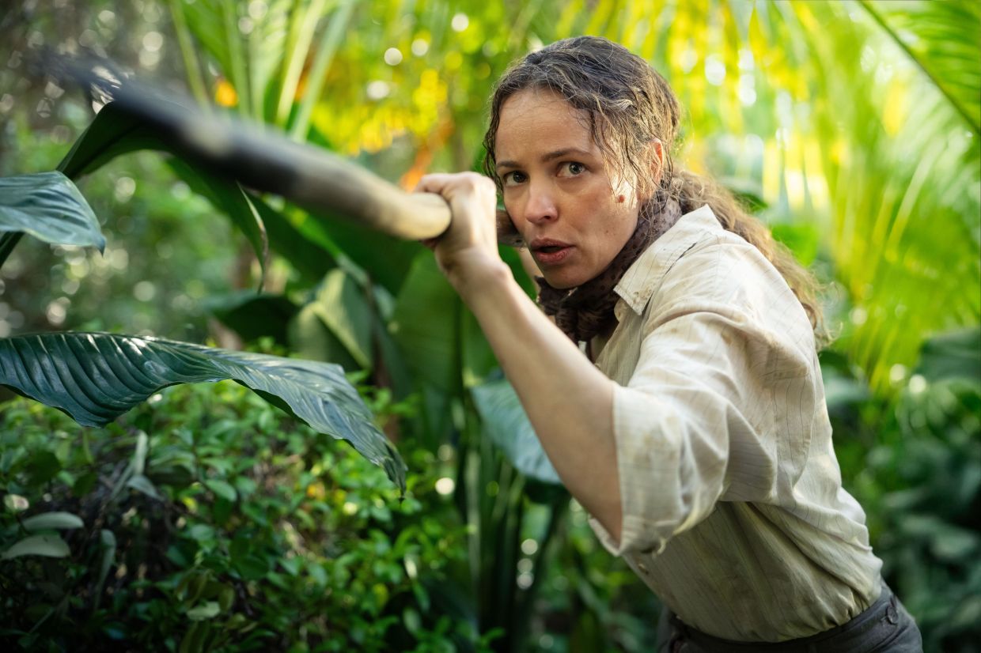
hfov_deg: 46.4
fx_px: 1144
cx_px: 490
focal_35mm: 42
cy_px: 326
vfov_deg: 31.9
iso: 3200
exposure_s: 1/800
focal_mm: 42
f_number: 2
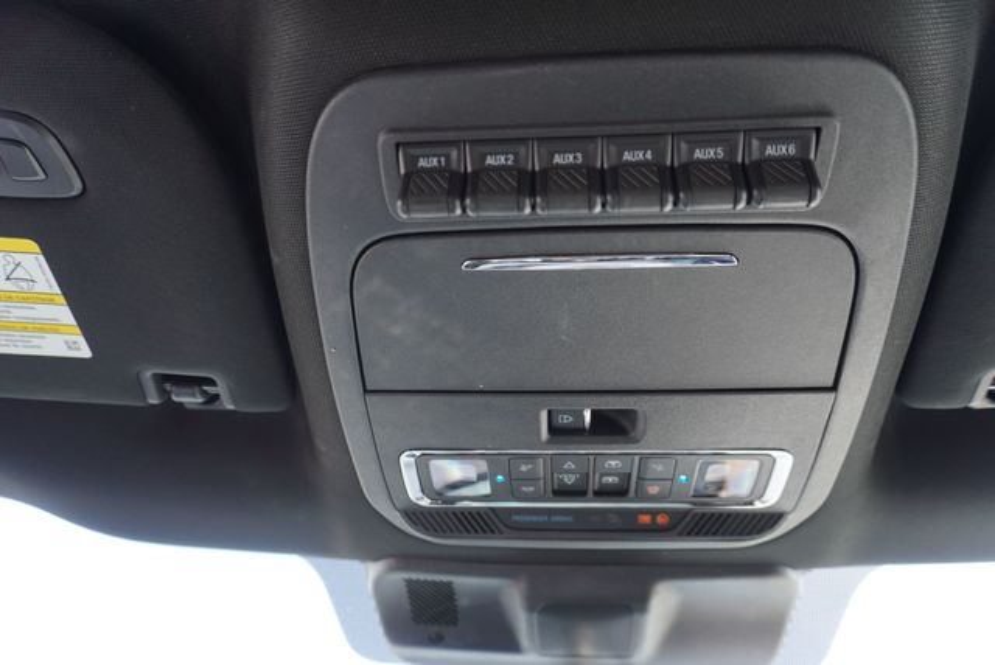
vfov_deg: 53.2
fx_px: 664
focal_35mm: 24
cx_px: 498
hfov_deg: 73.7
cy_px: 332
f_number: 4
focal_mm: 16
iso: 160
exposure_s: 1/60
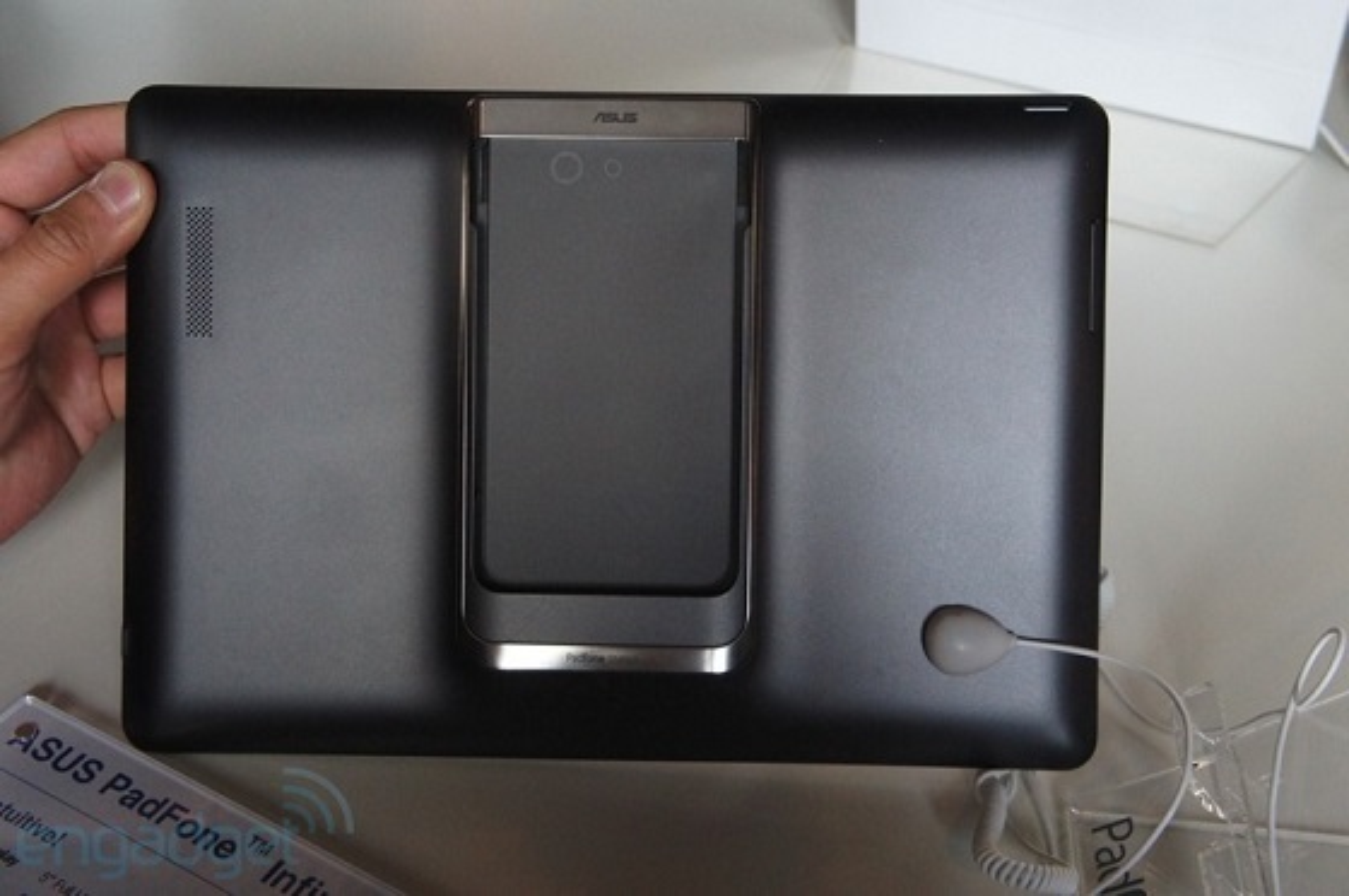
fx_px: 1740
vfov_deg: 28.9
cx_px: 674
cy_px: 448
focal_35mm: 46
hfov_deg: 42.4
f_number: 8
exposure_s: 1/60
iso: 3200
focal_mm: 31
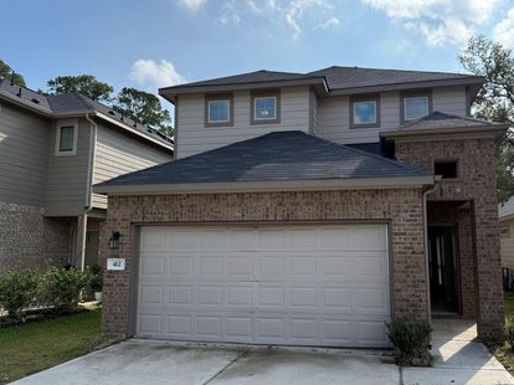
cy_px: 189
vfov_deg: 48.2
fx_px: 430
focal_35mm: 29
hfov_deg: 61.5
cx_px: 289
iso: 100
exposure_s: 1/6173
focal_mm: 6.76
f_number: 1.78
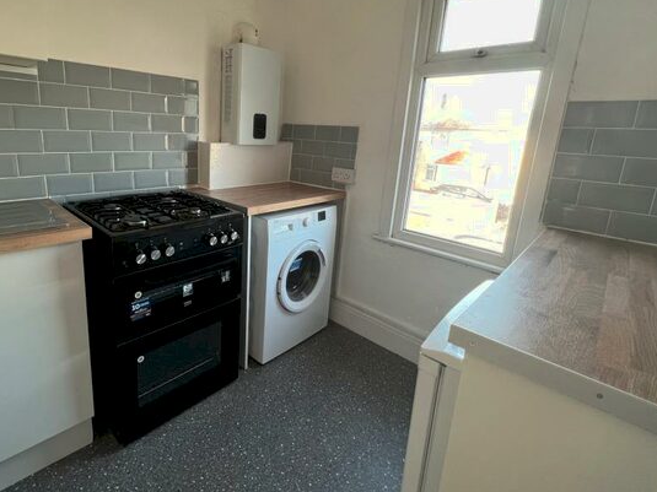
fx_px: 323
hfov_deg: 90.1
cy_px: 207
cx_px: 270
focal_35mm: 17
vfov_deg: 74.2
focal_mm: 1.57
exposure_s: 1/99
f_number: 1.8
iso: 125
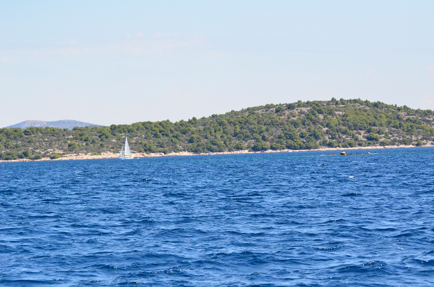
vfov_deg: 9.1
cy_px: 144
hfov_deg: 13.7
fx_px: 1804
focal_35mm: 150
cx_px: 217
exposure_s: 1/8000
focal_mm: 100
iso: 2000
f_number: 5.6
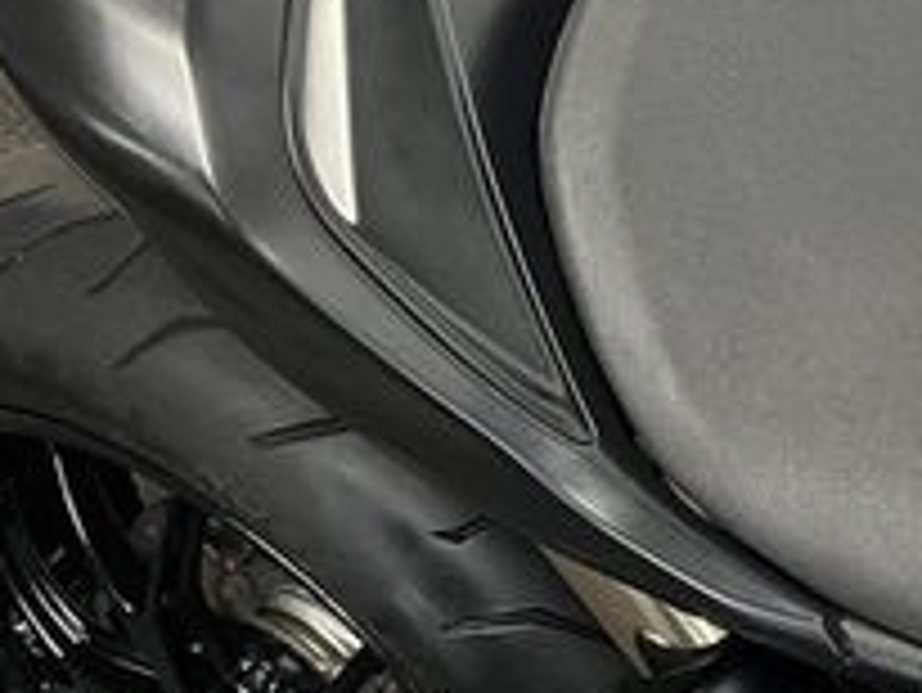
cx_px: 814
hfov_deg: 23.5
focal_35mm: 81
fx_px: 2159
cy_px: 148
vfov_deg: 18.1
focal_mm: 5.1
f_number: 1.6
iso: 125
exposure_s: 1/50
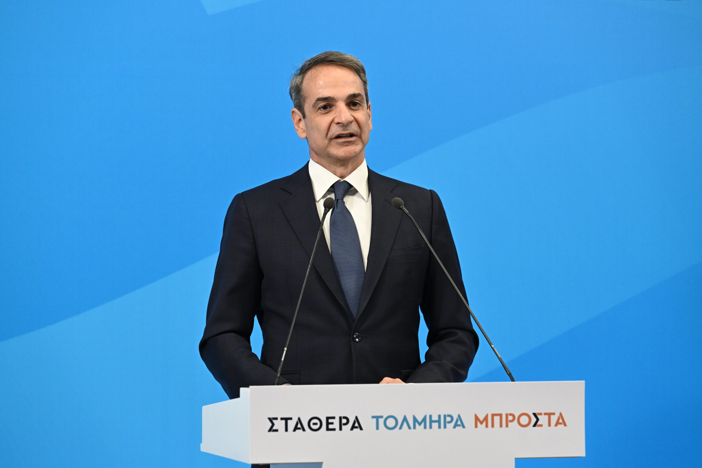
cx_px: 351
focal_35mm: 175
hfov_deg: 11.7
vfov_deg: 7.8
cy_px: 234
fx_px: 3412
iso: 4000
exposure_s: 1/400
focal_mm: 175
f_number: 5
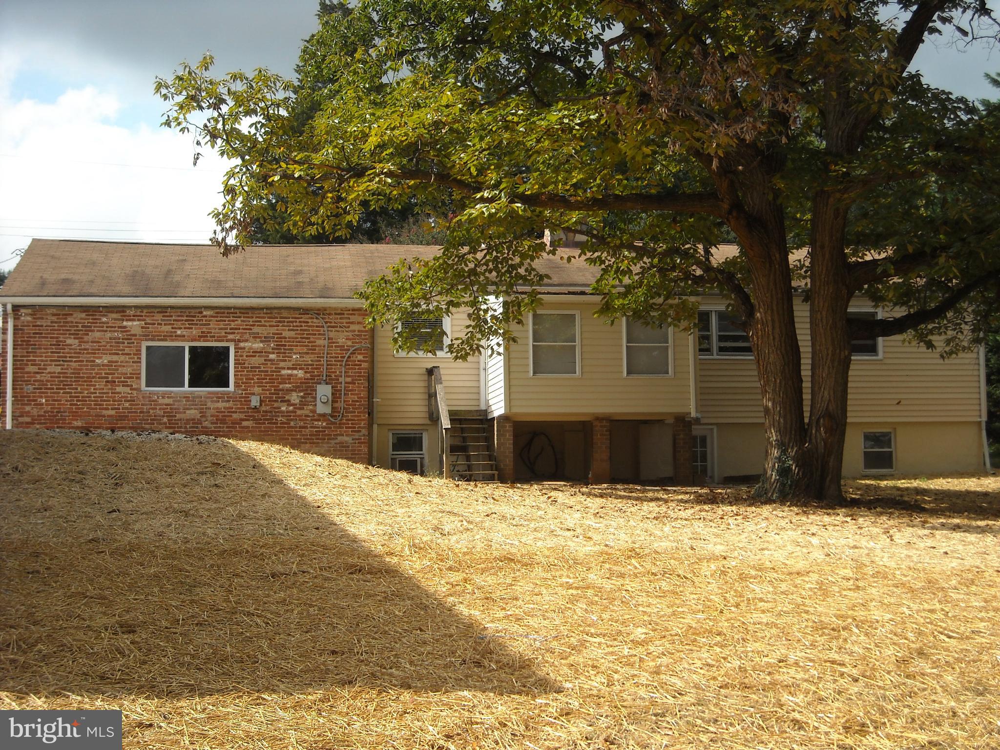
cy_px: 375
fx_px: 1560
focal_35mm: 54
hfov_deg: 35.5
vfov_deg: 27.0
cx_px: 500
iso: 64
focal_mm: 8.85
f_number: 3.3
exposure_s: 1/478
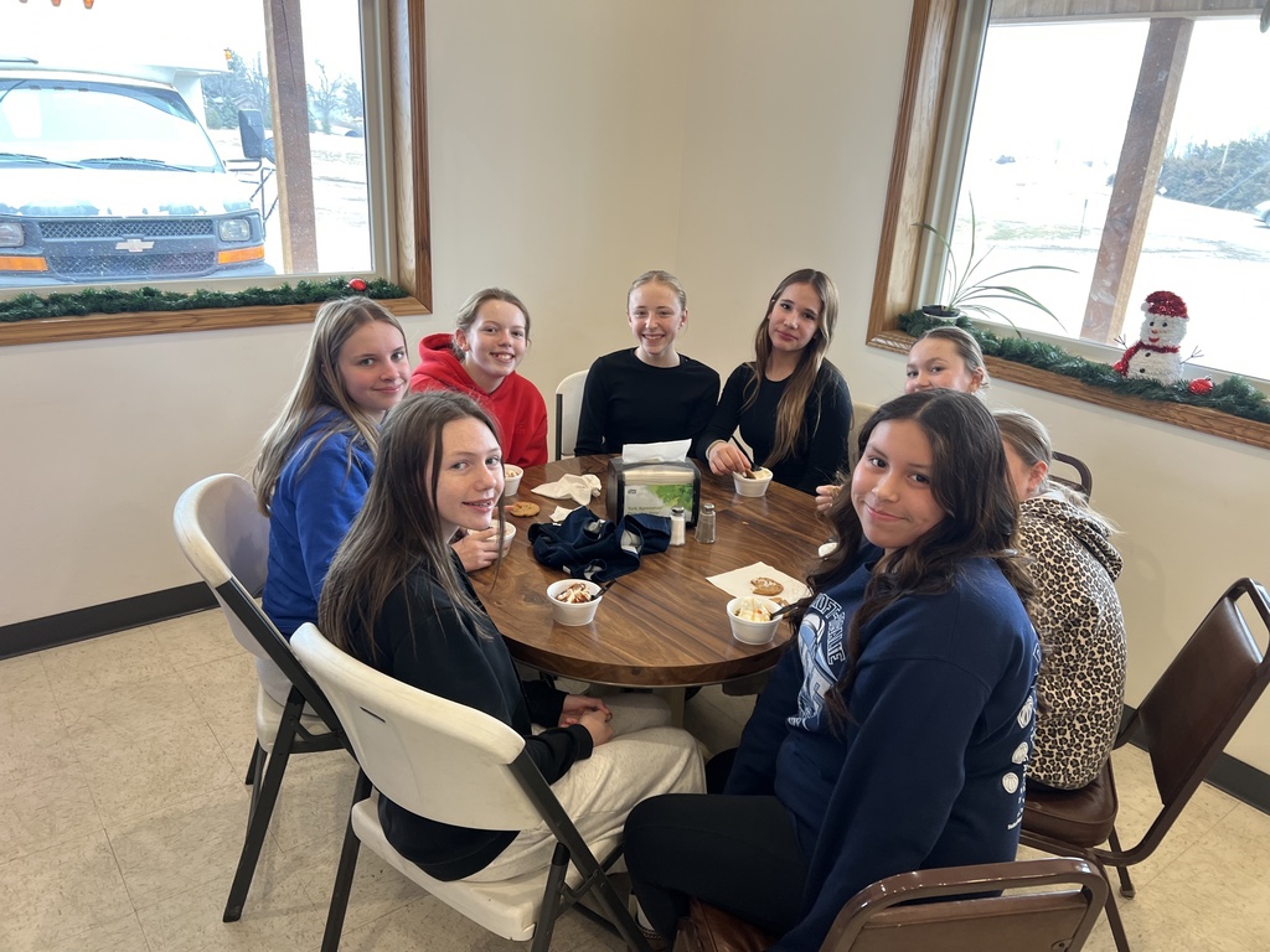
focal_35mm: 26
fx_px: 954
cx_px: 635
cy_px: 476
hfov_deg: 67.3
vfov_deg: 53.1
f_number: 1.5
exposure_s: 1/60
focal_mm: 5.7
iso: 64
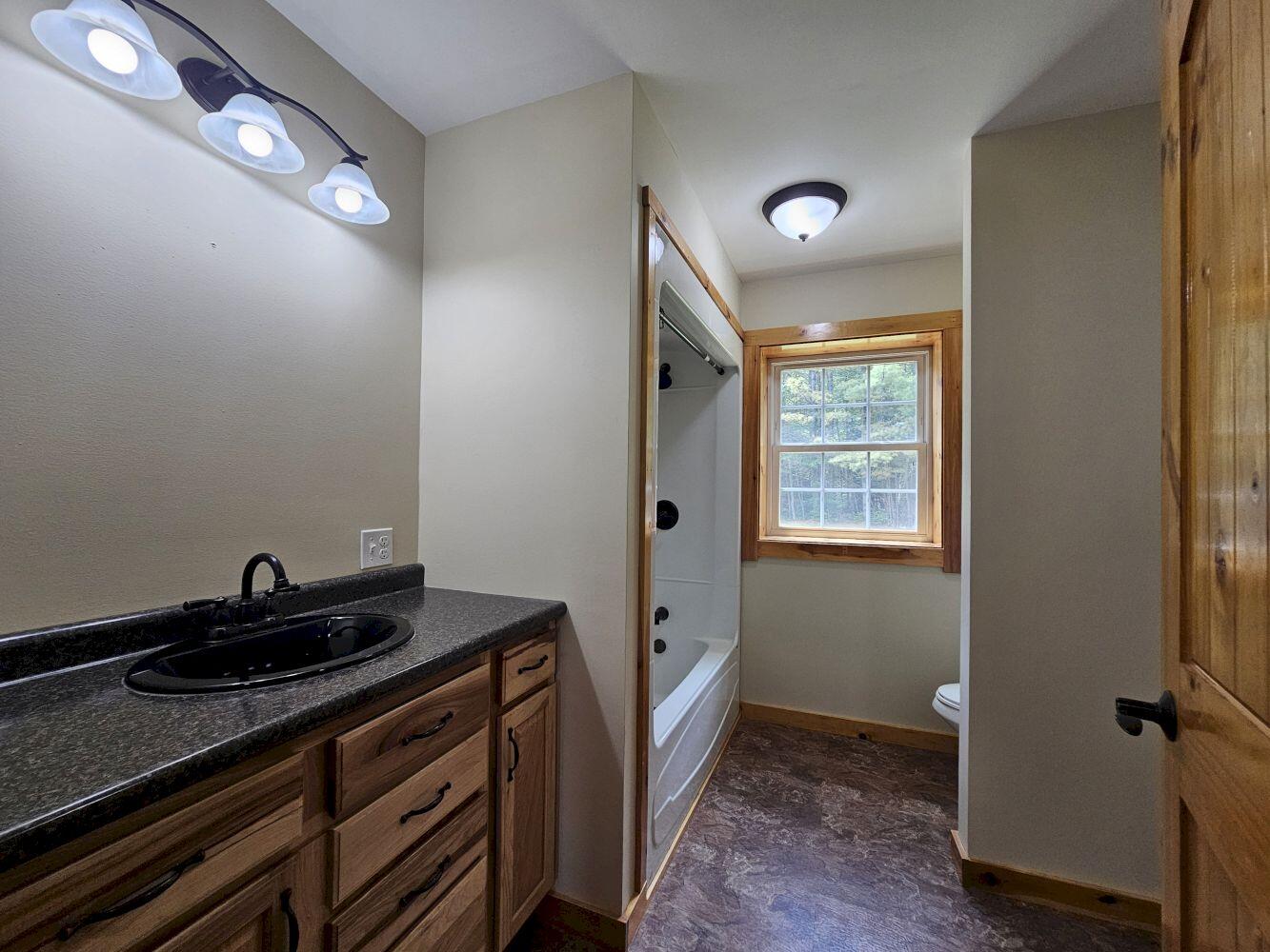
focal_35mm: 13
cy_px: 476
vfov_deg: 89.9
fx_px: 477
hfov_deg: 106.2
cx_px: 635
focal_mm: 2.2
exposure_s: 1/120
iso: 100
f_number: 2.2
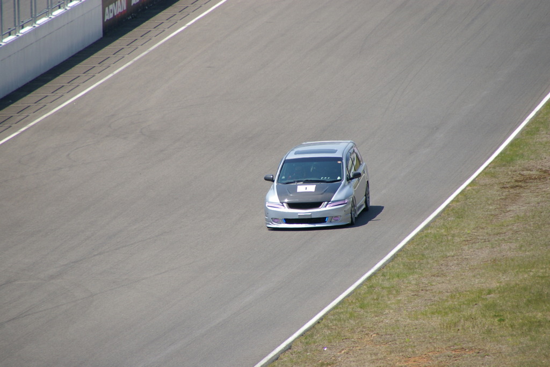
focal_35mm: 375
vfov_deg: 3.7
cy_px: 184
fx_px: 5727
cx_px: 275
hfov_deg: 5.5
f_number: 8
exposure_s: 1/500
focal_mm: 250
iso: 200
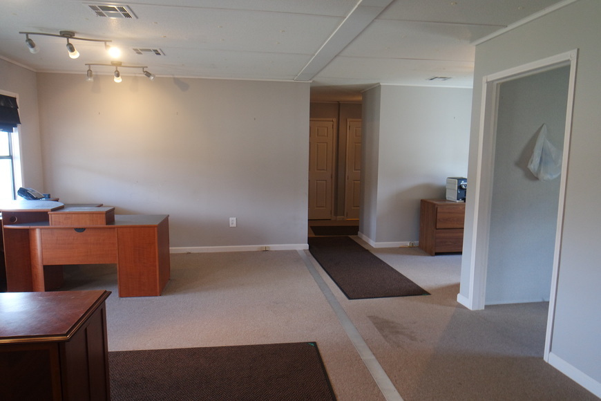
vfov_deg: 53.1
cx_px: 300
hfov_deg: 73.7
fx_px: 401
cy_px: 200
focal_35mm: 24
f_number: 3.5
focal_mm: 9
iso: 400
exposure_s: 1/30
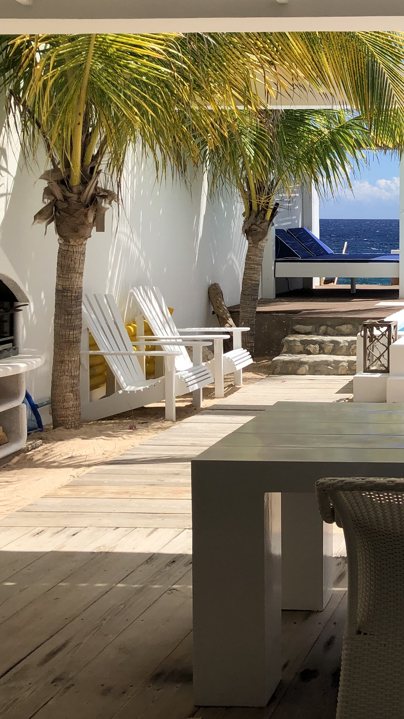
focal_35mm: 51
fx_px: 971
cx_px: 524
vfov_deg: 40.3
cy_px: 271
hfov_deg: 21.3
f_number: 1.8
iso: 20
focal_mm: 3.99
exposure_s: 1/2525
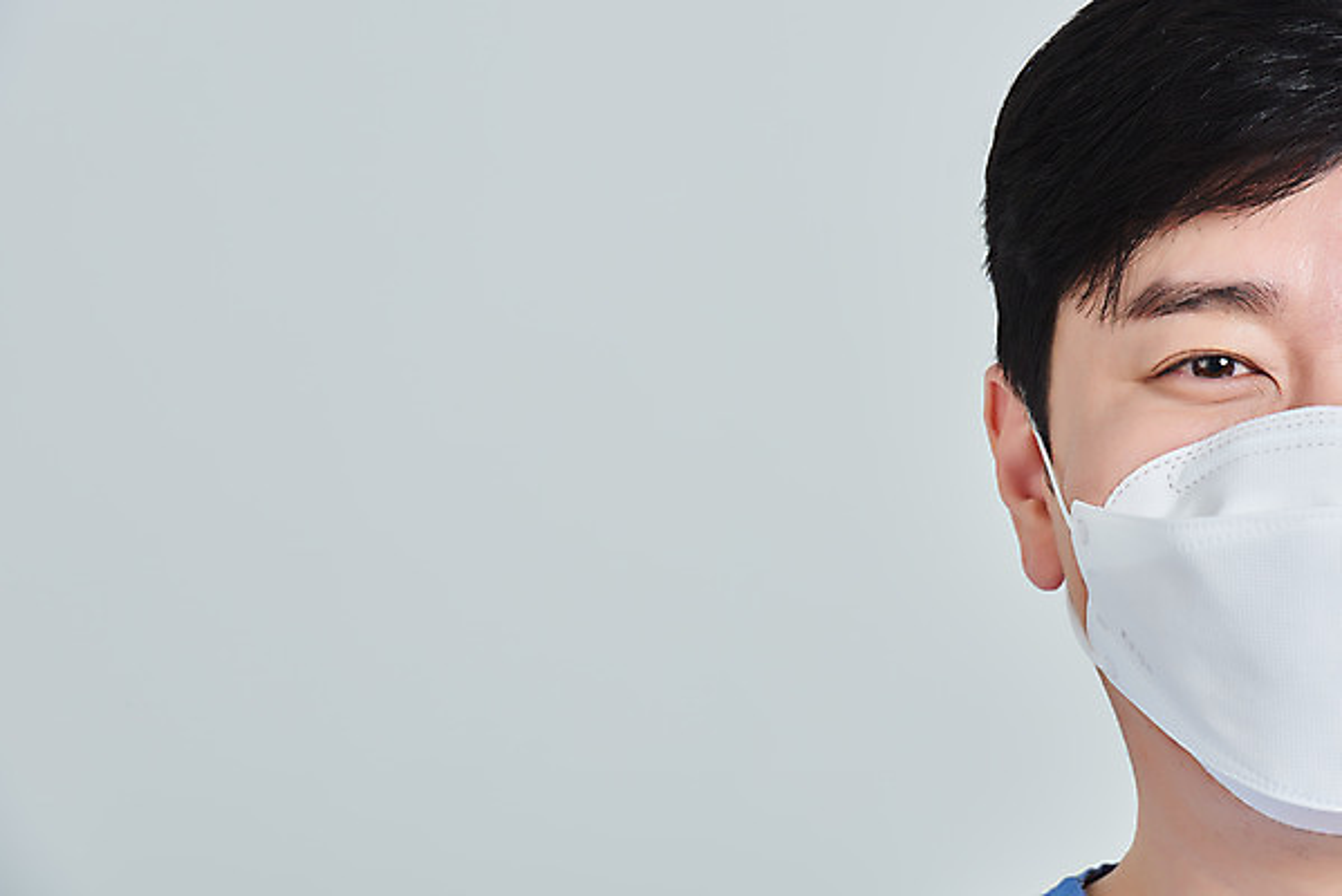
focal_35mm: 190
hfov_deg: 10.8
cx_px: 671
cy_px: 448
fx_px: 7086
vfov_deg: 7.2
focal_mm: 190
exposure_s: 1/125
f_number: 14
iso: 100
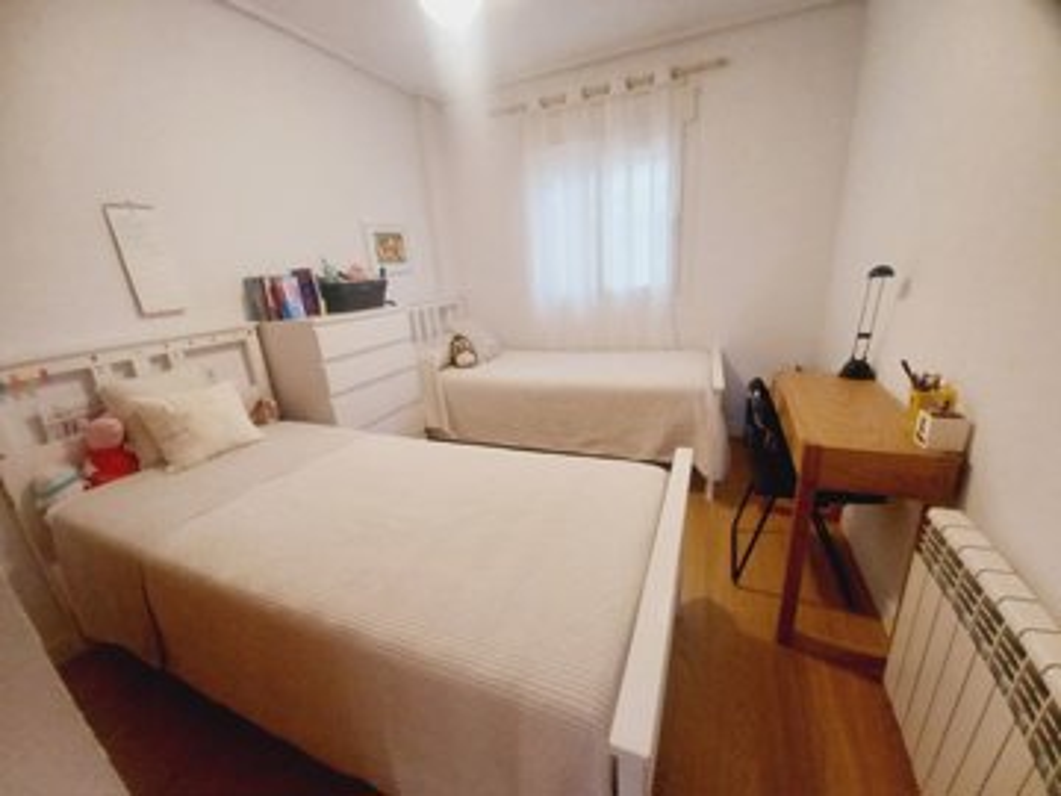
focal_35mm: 13
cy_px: 398
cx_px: 530
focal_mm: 1.42
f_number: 2.2
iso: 200
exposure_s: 1/33
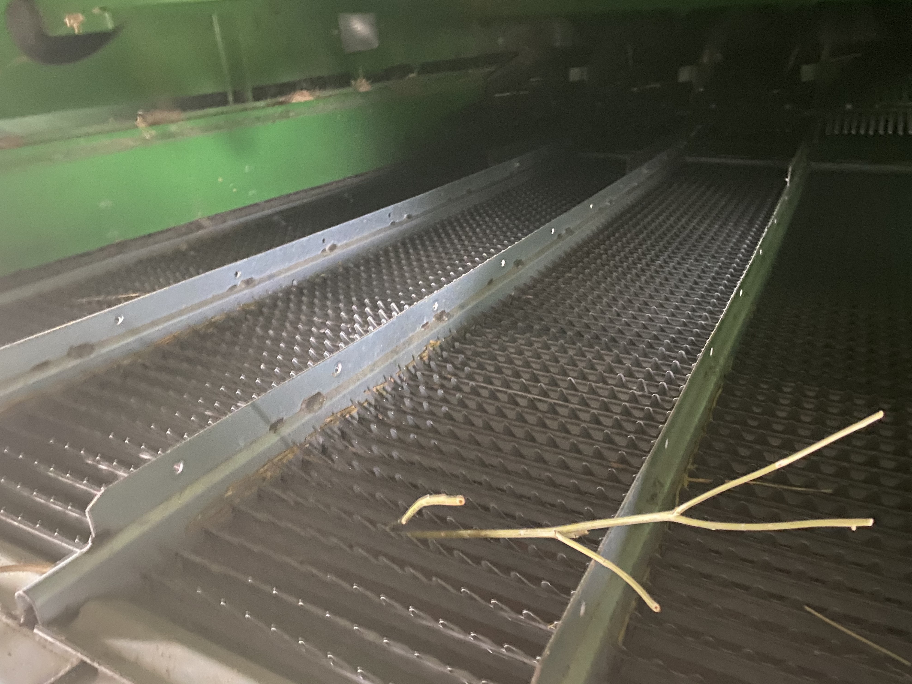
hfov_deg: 67.3
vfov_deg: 53.1
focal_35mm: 26
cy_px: 342
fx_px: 685
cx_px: 456
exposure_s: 1/8
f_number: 1.8
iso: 800
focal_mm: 4.25
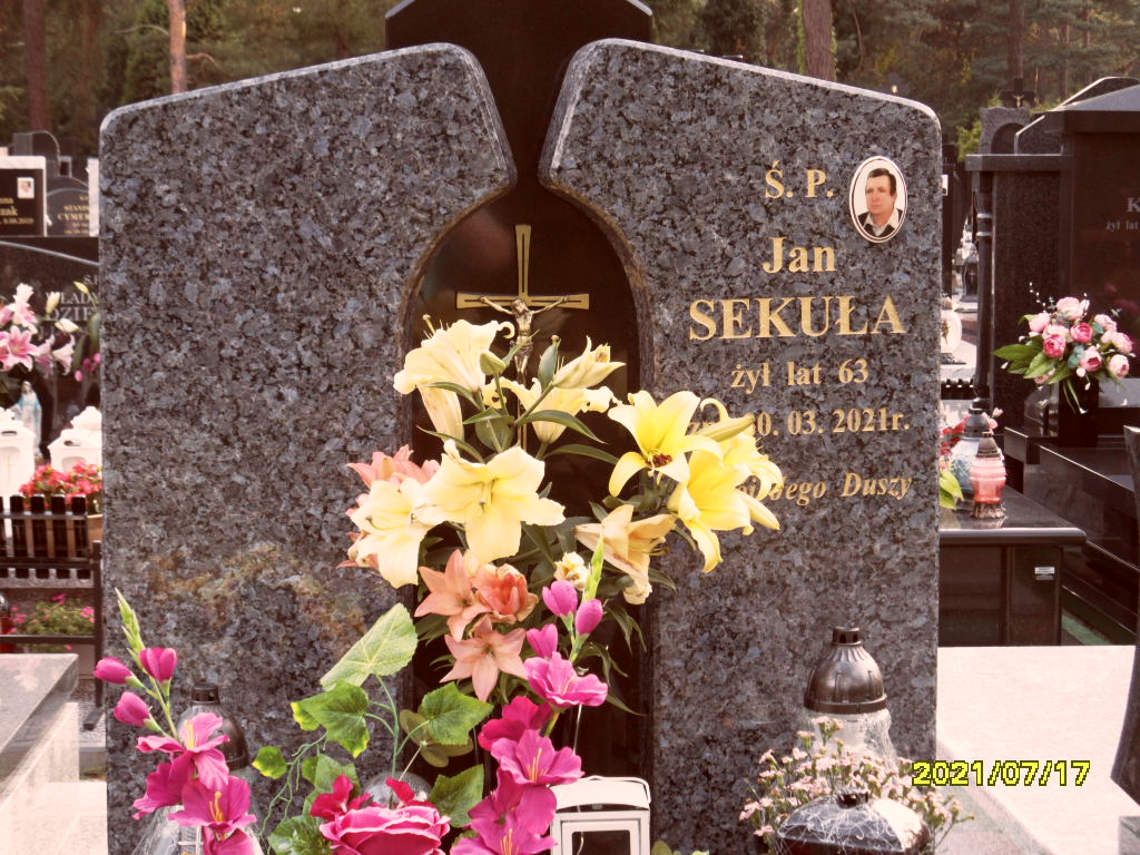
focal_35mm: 80
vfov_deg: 18.4
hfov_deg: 24.4
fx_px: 2635
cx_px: 570
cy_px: 428
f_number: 4.2
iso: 100
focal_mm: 13.2
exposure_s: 1/45
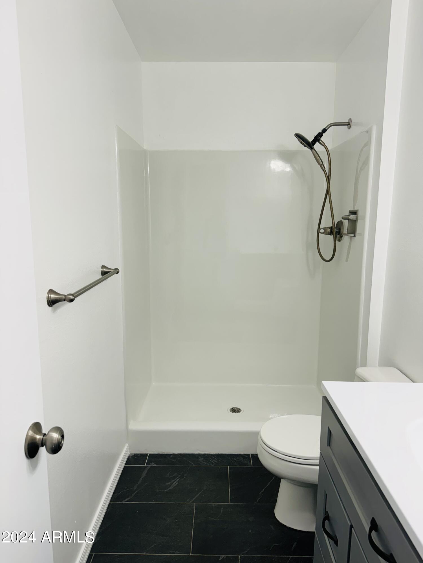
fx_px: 391
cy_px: 282
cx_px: 212
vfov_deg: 71.6
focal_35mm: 24
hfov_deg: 56.8
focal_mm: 6.86
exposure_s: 1/120
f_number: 1.78
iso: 100
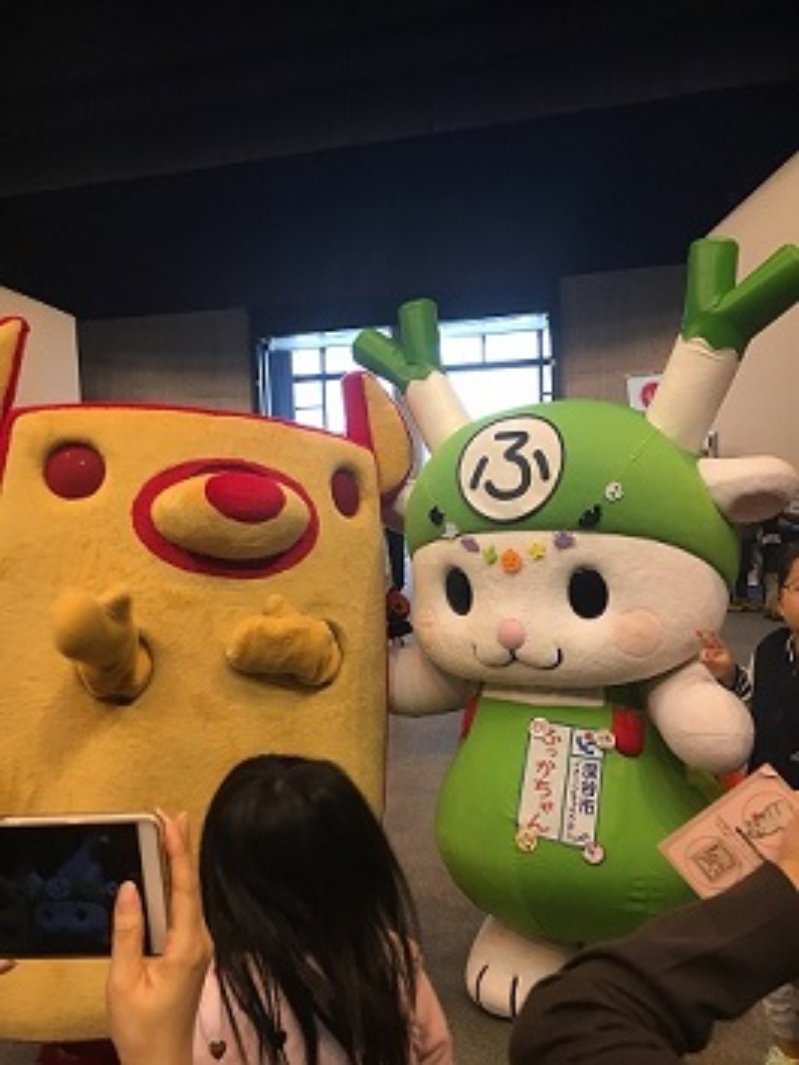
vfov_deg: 61.6
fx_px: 892
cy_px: 532
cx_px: 400
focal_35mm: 29
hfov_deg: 48.3
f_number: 2.2
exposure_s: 1/30
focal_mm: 4.15
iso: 80
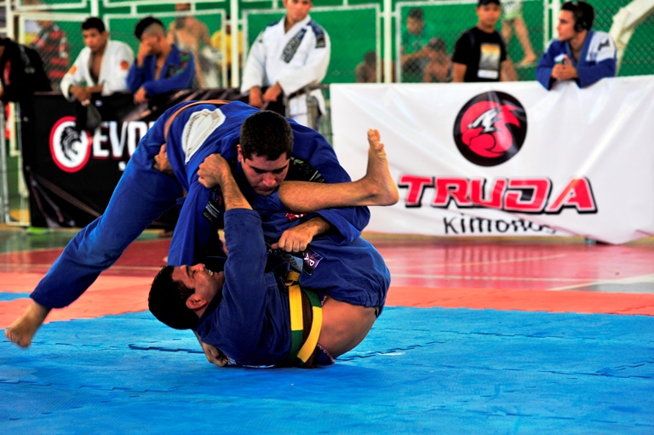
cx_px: 327
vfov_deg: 11.4
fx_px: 2179
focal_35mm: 120
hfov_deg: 17.1
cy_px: 218
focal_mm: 120
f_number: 5
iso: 1250
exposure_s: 1/100
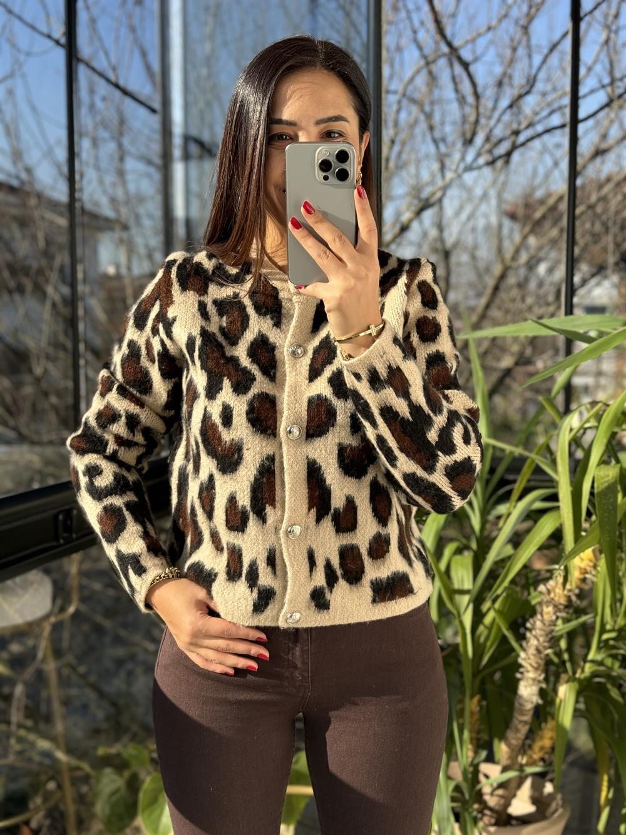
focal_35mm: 48
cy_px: 418
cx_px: 313
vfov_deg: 39.7
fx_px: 1157
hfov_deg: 30.3
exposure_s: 1/685
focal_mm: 6.76
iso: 64
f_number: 1.78
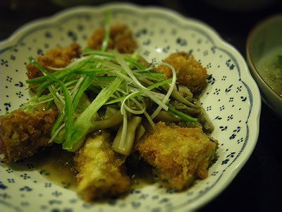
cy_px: 106
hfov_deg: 54.0
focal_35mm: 34
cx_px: 141
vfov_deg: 41.8
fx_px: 277
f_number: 3.8
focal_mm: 6.1
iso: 800
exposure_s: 1/30
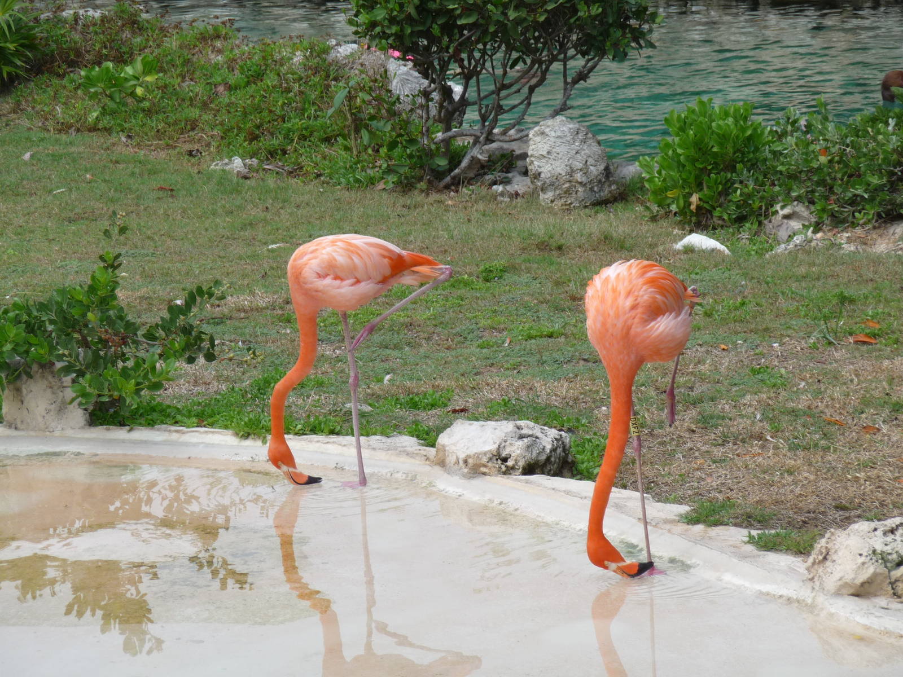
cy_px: 338
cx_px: 452
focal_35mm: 189
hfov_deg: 10.5
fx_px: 4930
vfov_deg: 7.9
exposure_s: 1/320
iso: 100
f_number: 4.8
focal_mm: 32.3
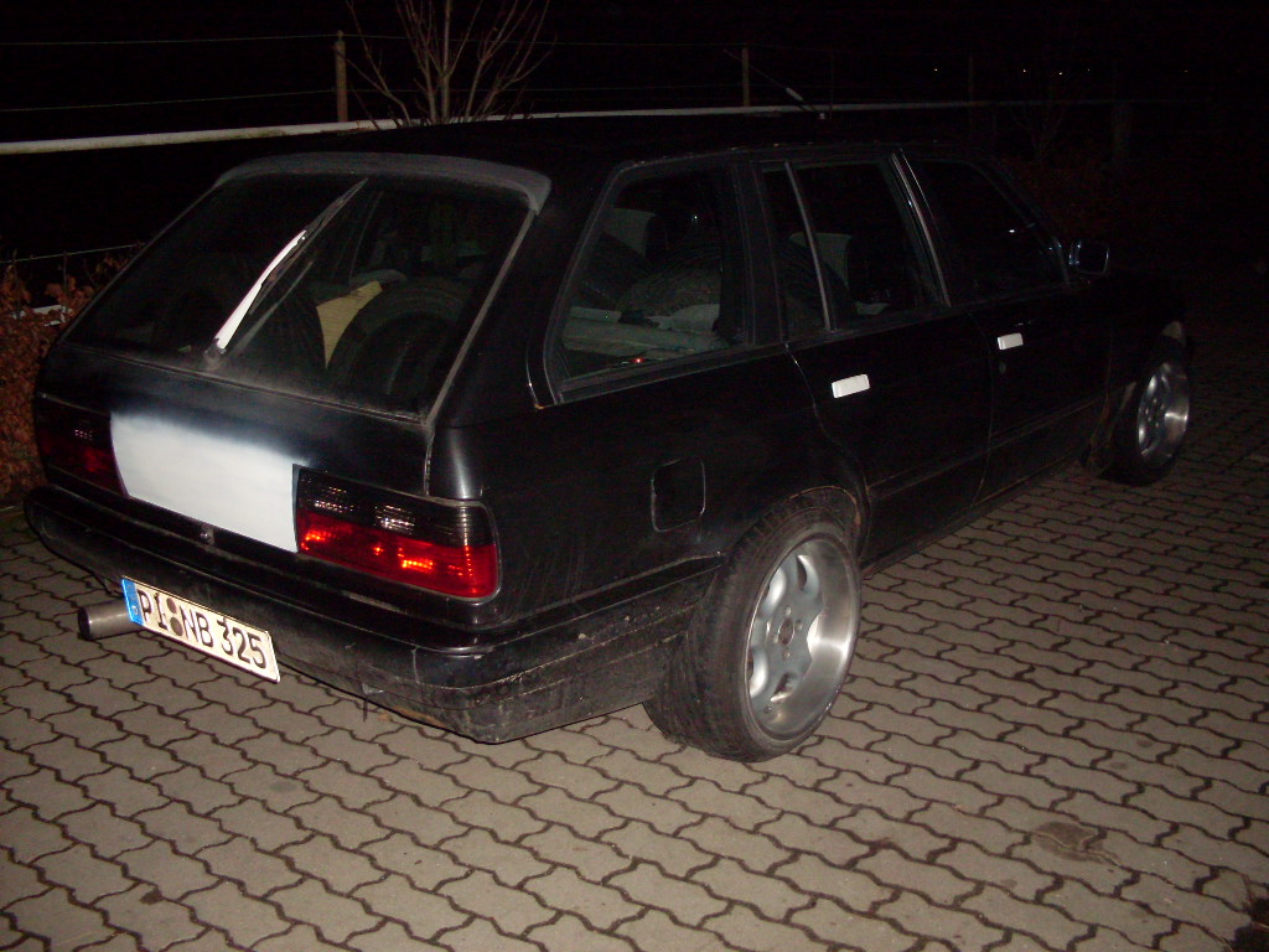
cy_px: 476
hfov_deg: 49.0
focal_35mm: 38
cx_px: 634
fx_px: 1393
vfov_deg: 37.7
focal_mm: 6.3
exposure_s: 1/45
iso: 240
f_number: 2.8
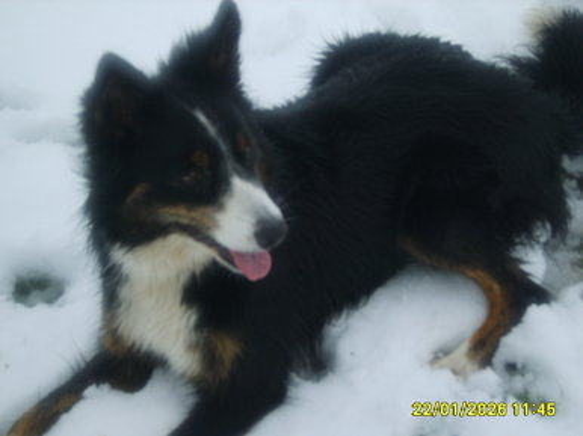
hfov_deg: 23.9
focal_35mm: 82
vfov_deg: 18.0
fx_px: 1380
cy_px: 218
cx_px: 292
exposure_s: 1/250
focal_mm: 17
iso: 50
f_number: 4.5
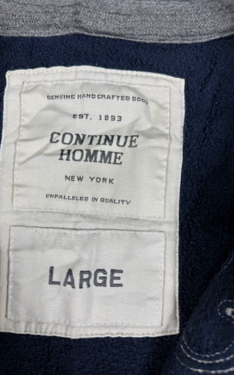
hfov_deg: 47.4
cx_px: 99
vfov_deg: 70.4
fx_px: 265
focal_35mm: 26
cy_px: 189
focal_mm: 6.76
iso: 64
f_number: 1.78
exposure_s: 1/100
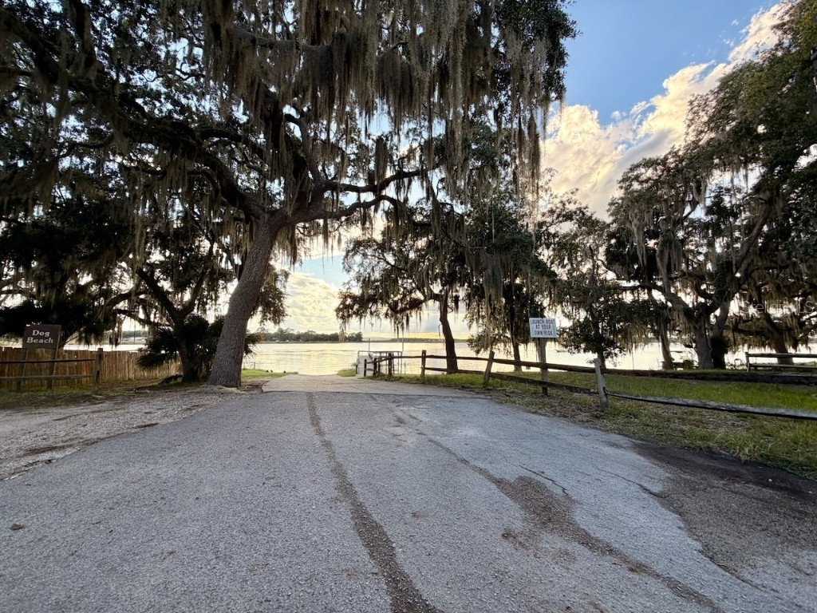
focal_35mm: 14
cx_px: 408
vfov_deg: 85.7
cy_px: 306
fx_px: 330
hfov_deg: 102.1
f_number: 2.2
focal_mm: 2.22
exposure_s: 1/245
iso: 40
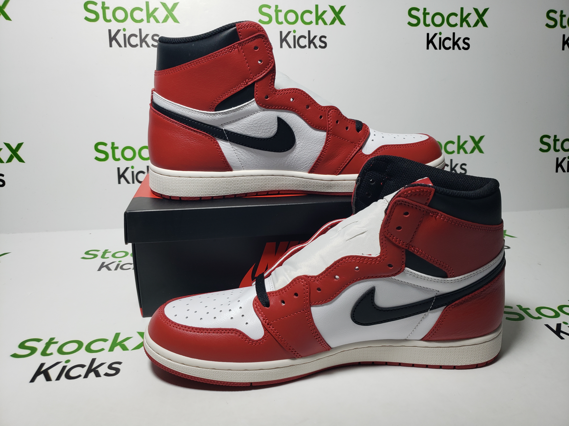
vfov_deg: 53.1
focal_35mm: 26
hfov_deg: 67.3
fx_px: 427
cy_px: 213
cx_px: 284
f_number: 1.5
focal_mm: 4.3
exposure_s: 1/386
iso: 50
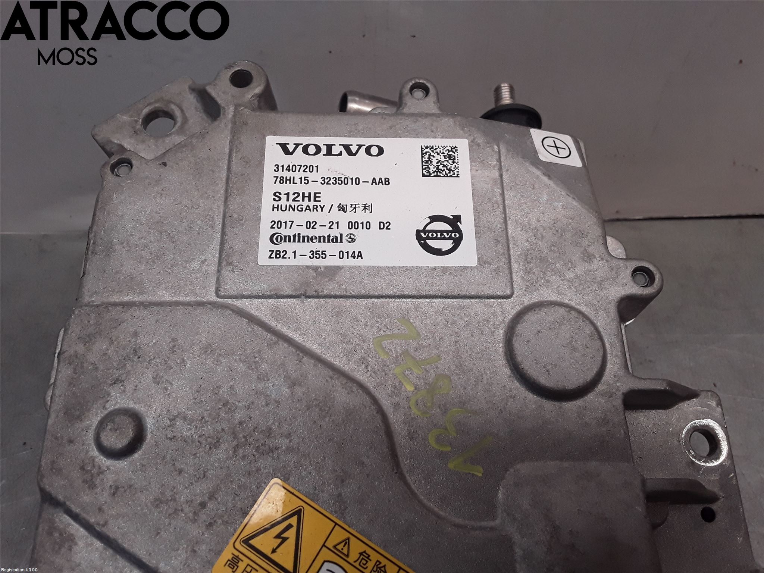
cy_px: 286
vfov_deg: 49.7
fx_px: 618
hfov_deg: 63.4
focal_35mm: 28
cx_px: 382
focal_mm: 2.91
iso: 100
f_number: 1.9
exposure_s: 1/301
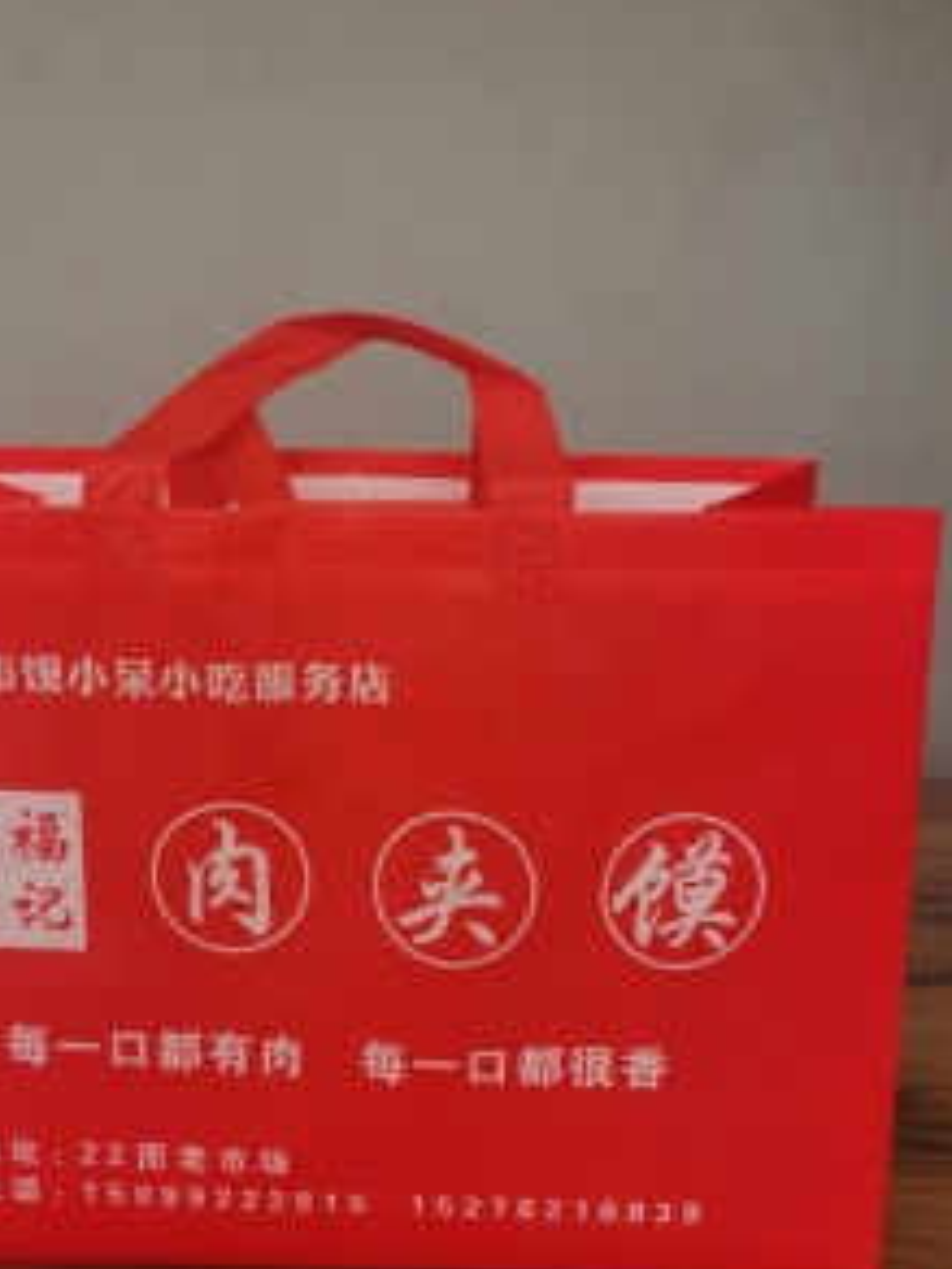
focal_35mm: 37
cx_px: 335
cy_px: 708
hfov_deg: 38.3
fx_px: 1357
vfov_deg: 50.0
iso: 50
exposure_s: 1/1046
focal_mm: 5.56
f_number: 1.6
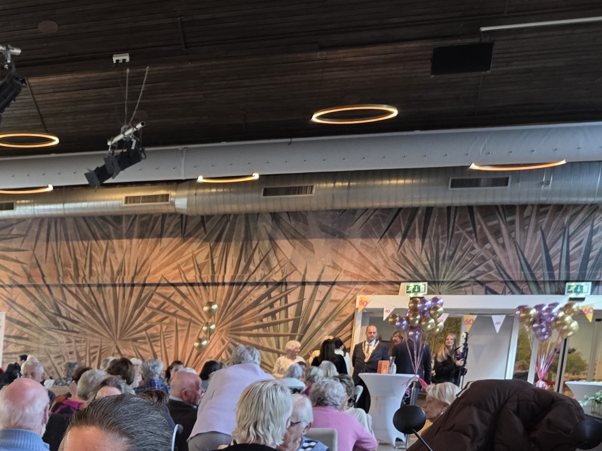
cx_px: -207
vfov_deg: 21.4
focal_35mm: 63
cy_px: 559
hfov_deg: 25.7
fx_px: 1096
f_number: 1.7
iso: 125
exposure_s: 1/100
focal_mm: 6.3
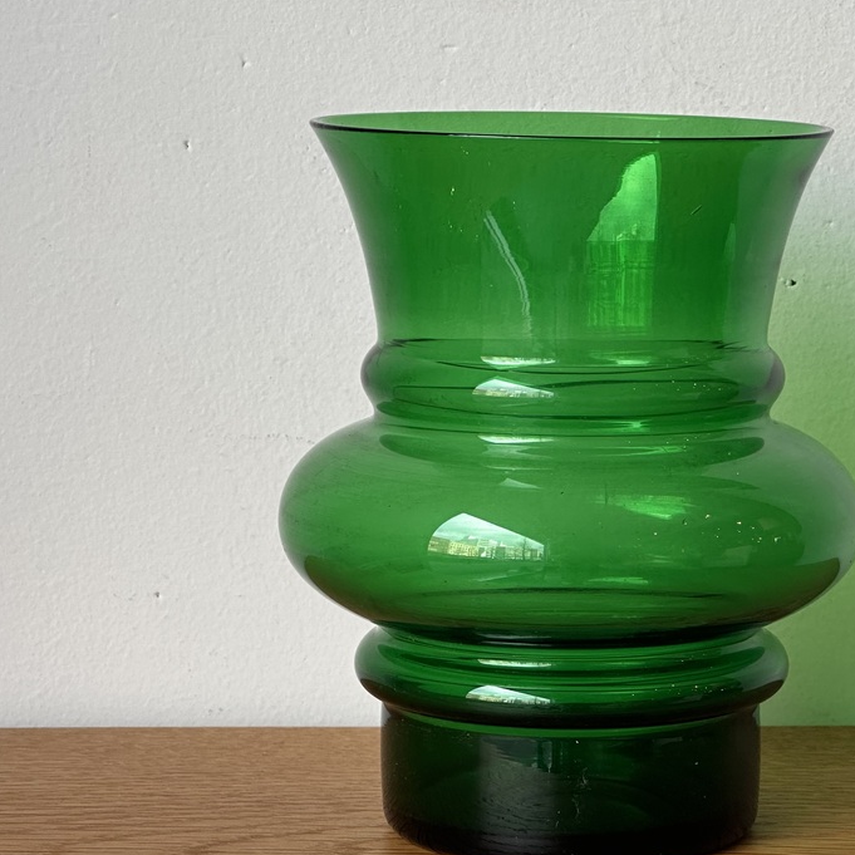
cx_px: 531
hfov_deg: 14.5
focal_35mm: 120
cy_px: 387
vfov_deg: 14.5
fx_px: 3353
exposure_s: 1/120
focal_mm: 9
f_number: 2.8
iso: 64
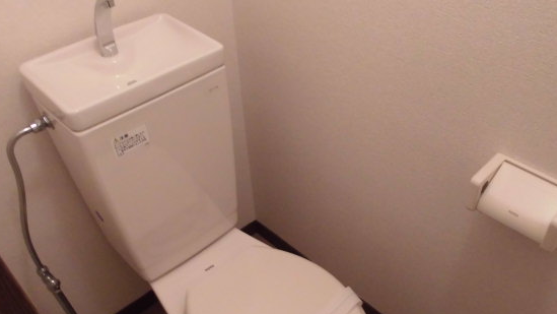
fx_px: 487
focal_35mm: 33
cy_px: 211
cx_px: 316
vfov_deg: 35.3
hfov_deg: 59.3
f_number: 3.5
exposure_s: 1/13
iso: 400
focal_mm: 4.6
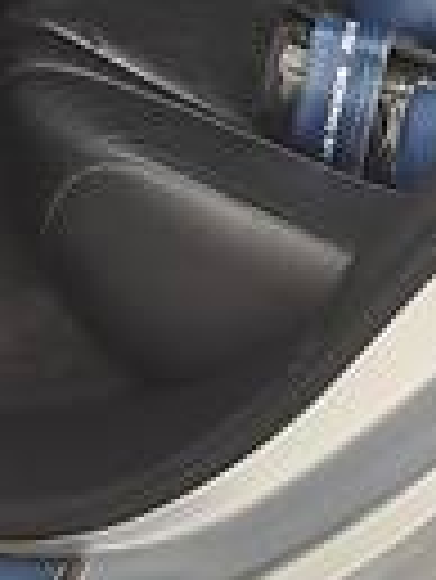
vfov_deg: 13.9
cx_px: 184
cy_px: -216
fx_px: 2263
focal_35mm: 135
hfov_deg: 11.0
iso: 50
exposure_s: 1/100
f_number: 2.2
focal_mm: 4.2
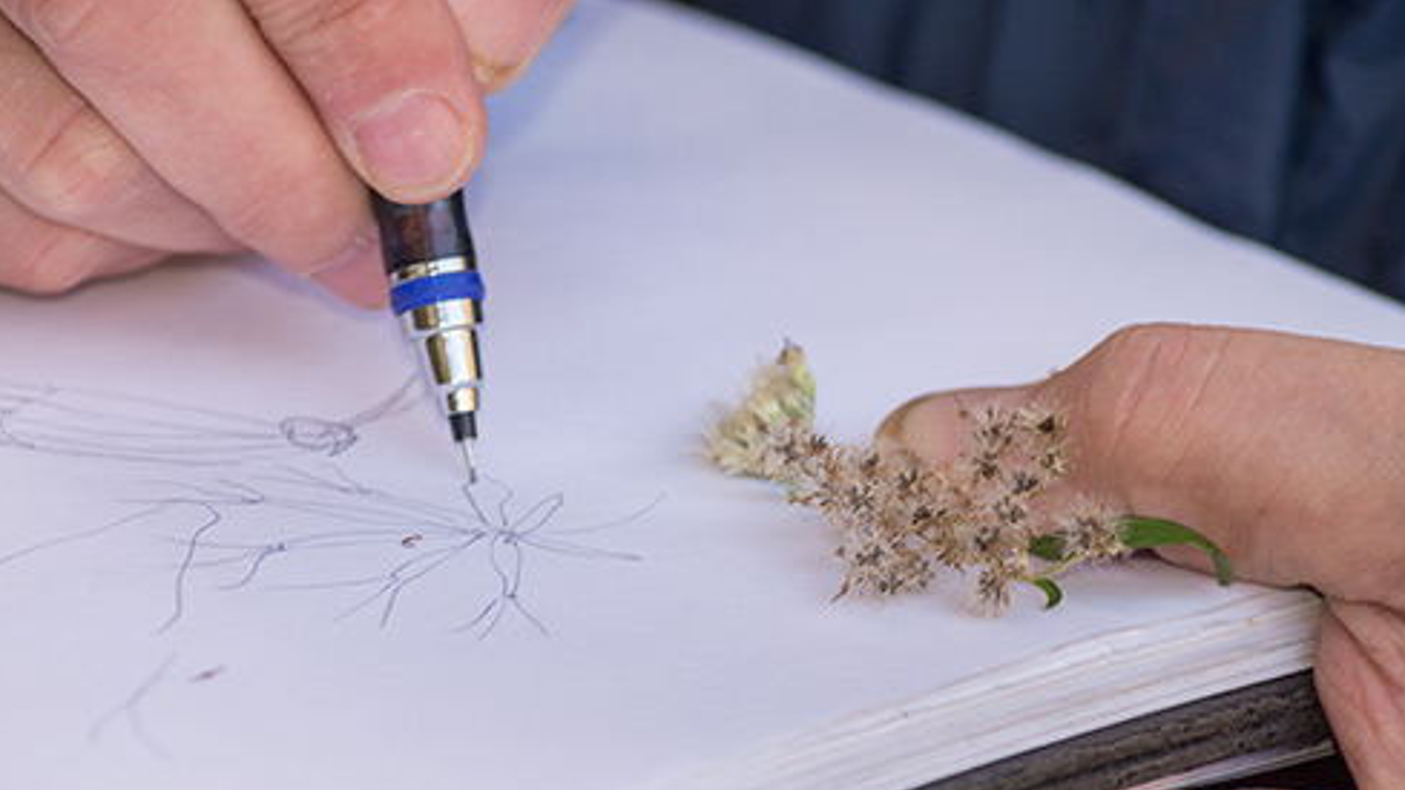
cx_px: 684
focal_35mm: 230
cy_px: 438
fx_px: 8568
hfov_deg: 9.4
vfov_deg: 5.3
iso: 640
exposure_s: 1/180
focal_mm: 185
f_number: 8
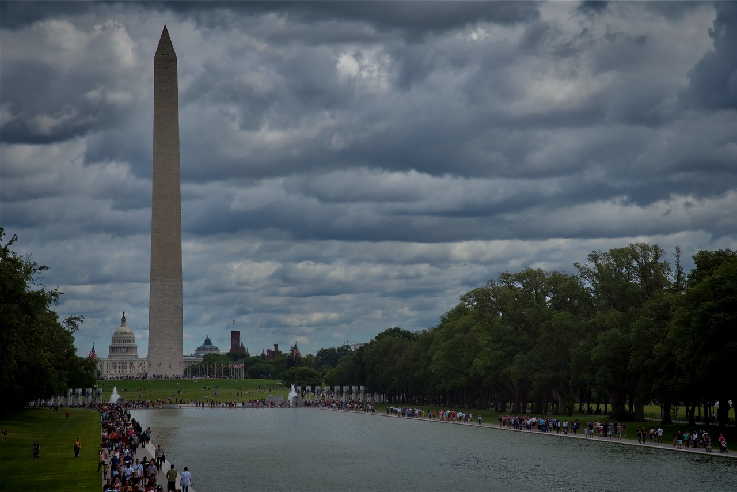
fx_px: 2457
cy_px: 246
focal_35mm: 120
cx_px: 368
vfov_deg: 11.4
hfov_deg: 17.1
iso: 100
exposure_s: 1/400
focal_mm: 120
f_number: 10
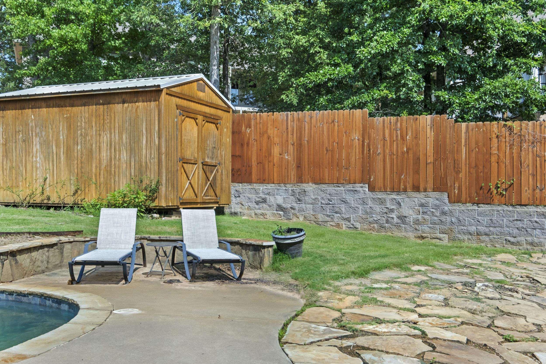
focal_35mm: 36
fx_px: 546
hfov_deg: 53.1
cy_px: 182
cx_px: 273
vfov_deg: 36.9
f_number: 9
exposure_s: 1/200
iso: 800
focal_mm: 24
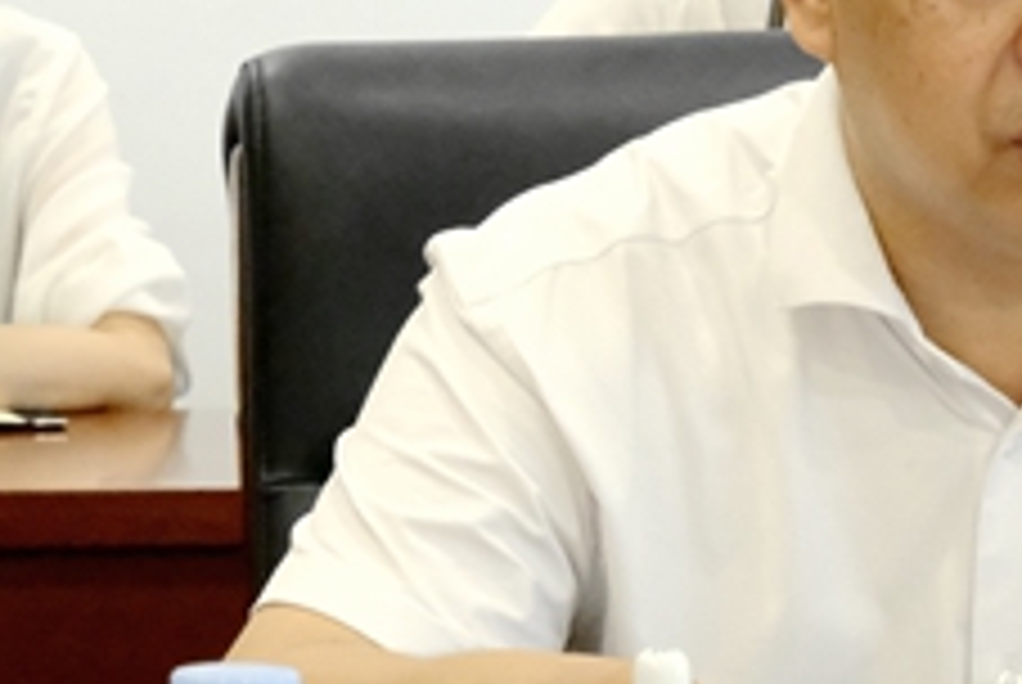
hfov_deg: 9.1
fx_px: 6396
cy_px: 430
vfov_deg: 6.1
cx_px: 828
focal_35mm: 225
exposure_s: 1/90
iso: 12800
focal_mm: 48.5
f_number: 9
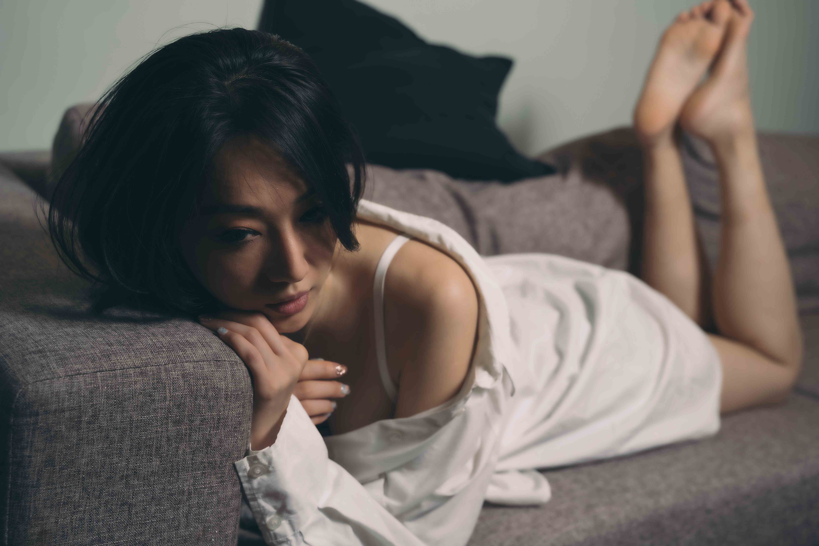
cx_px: 410
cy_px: 273
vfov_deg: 28.6
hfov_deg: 41.9
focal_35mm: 47
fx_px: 1069
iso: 100
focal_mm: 47
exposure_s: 1/100
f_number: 4
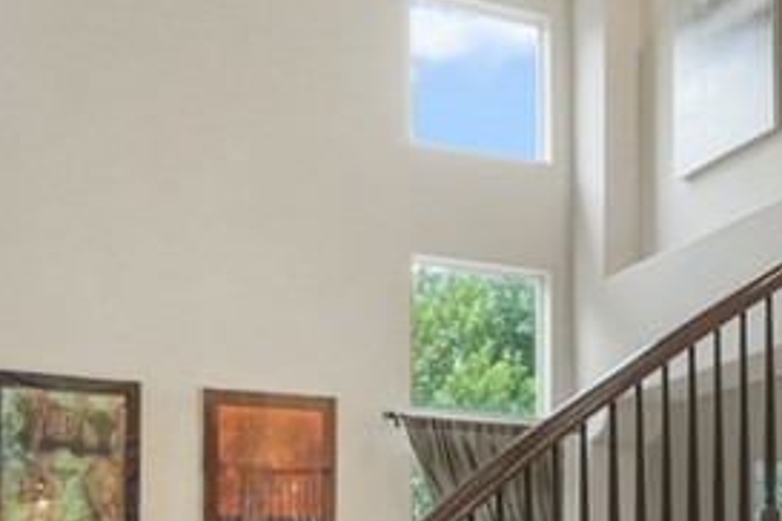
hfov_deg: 33.0
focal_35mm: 60
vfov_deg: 21.0
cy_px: 633
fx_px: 1303
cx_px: 547
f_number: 8
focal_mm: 16
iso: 12800
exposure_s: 1/8
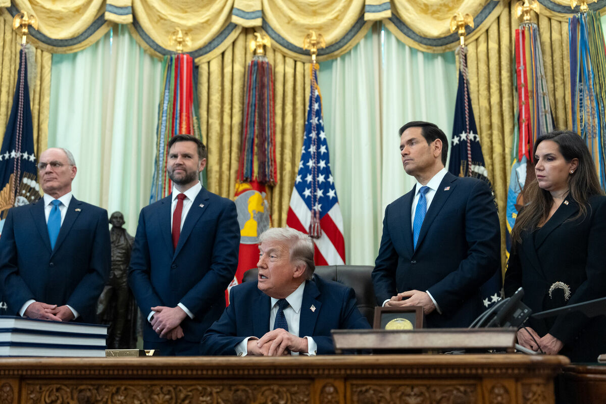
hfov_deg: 43.6
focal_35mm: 45
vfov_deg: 29.9
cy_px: 202
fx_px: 757
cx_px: 303
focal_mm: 45
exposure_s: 1/400
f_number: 2.8
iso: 4000
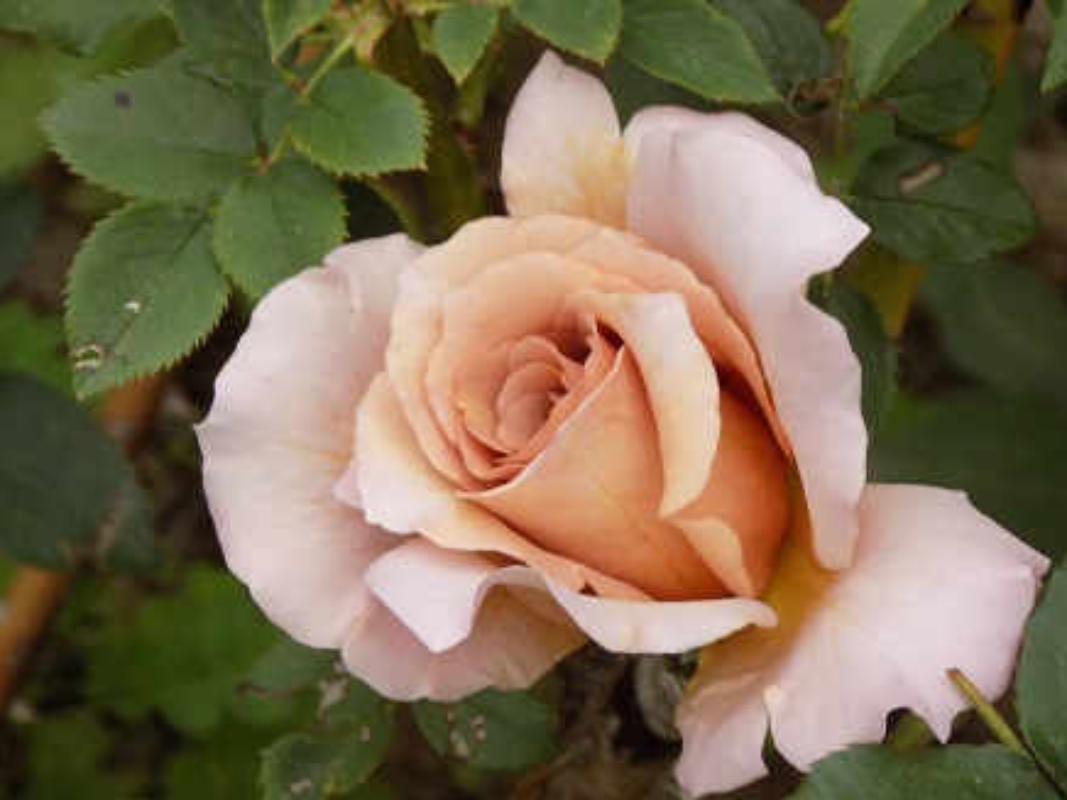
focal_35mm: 239
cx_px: 585
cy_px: 382
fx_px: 7367
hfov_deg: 8.3
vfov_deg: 6.2
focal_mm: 38.6
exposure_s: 1/30
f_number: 5.5
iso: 280
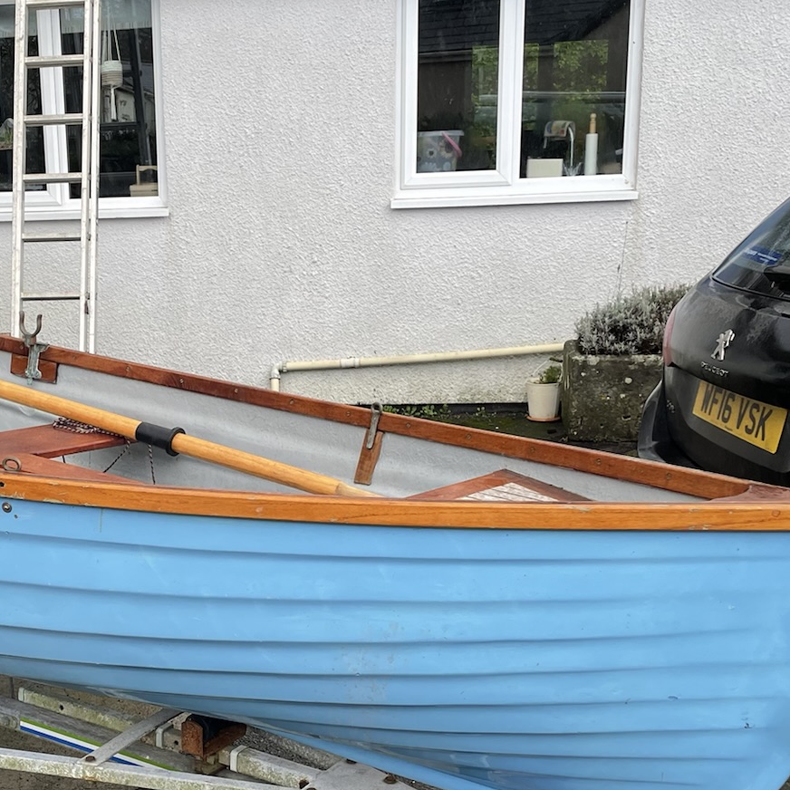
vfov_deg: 31.4
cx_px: 159
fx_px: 1394
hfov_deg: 30.9
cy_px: 528
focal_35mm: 54
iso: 32
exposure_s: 1/303
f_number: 1.6
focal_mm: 4.2
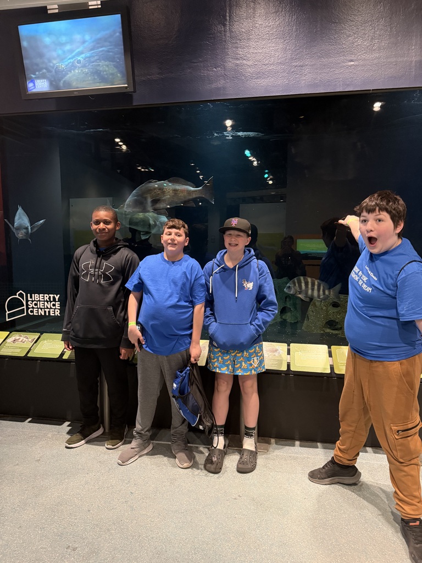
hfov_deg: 56.8
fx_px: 390
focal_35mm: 24
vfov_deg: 71.6
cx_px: 211
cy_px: 282
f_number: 1.78
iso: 640
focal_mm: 6.76
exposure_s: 1/40
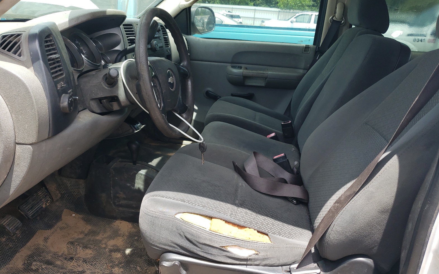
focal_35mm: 28
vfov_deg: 44.5
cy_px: 122
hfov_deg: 66.5
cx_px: 219
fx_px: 335
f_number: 1.5
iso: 50
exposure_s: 1/588
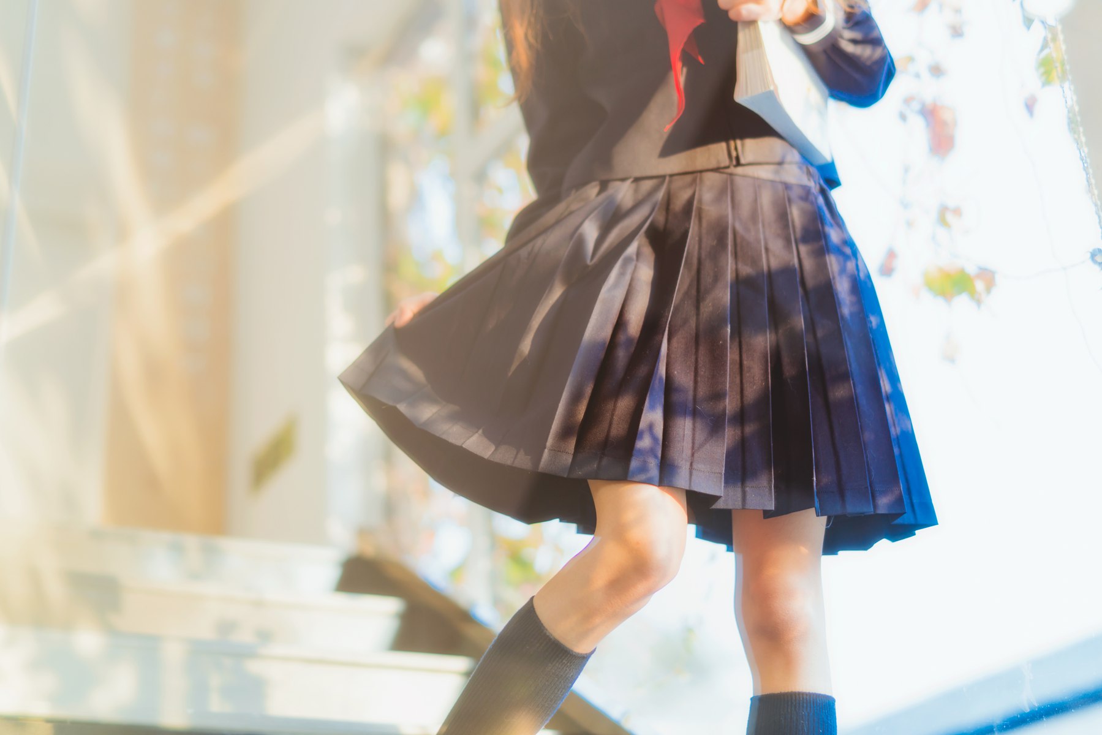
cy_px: 368
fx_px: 1531
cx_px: 551
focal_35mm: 50
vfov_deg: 27.0
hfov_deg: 39.6
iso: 100
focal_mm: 50
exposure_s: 1/250
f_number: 1.4
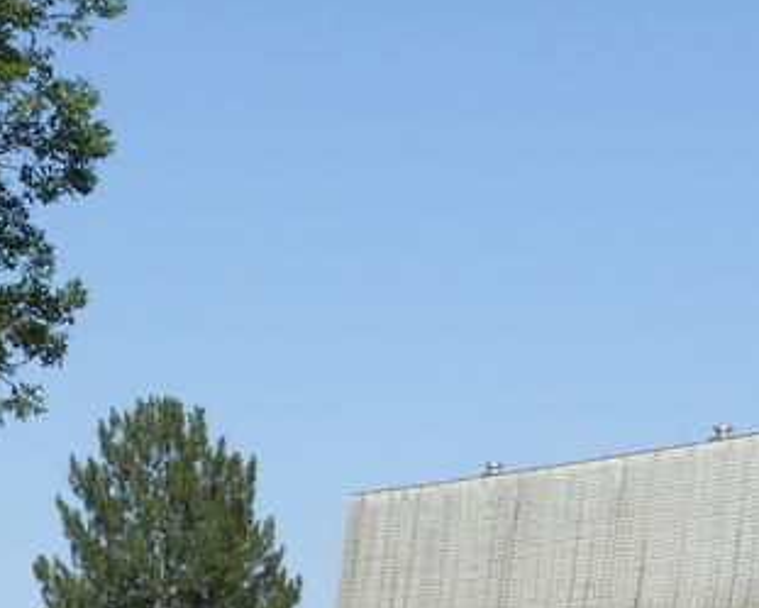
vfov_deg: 6.3
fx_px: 5528
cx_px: 381
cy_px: 725
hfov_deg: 7.9
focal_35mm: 246
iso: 50
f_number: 6
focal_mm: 16.4
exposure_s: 1/500
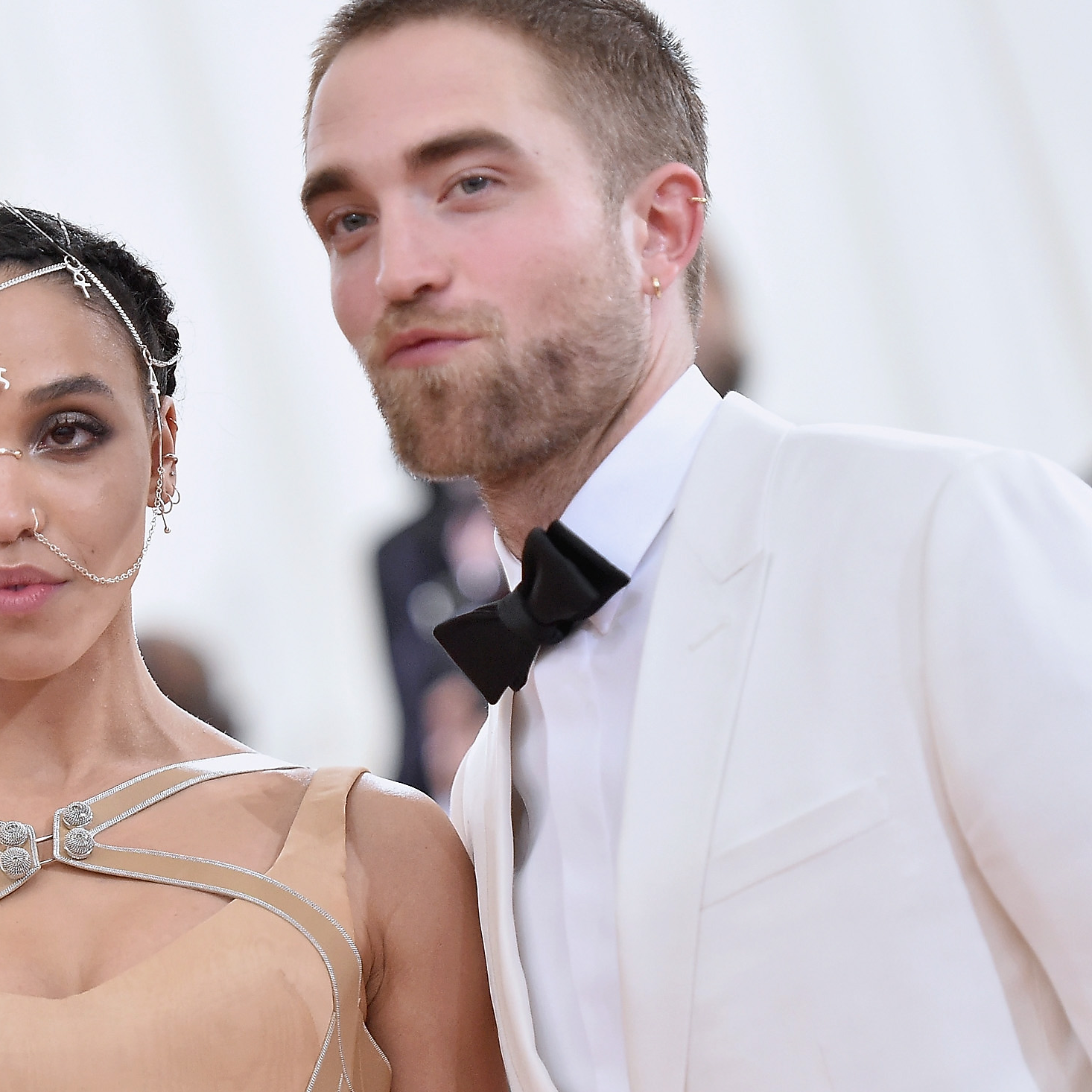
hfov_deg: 6.9
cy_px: 601
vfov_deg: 6.9
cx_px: 308
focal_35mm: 252
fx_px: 8994
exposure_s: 1/800
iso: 3200
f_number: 2.8
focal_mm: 145
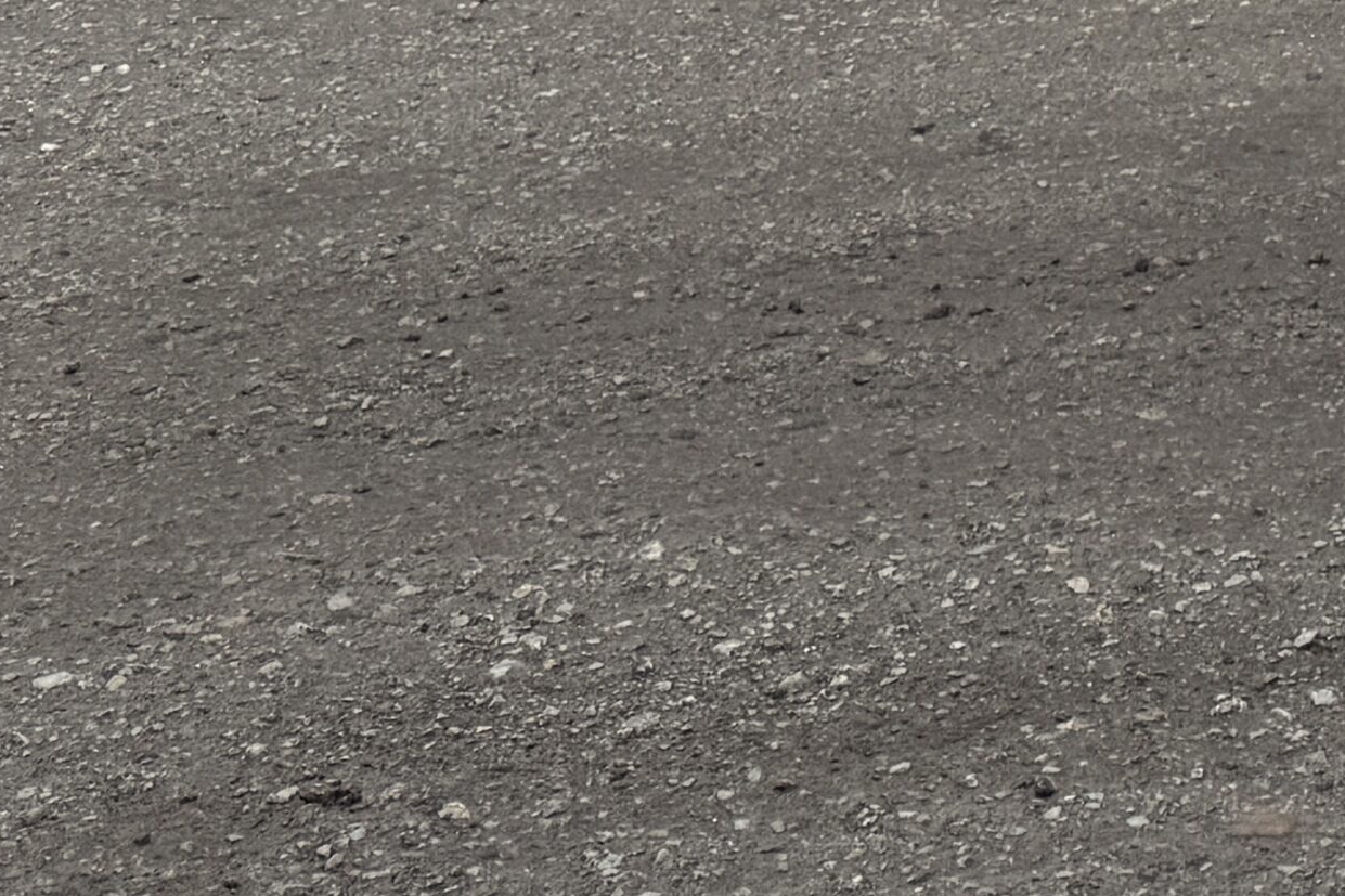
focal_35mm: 103
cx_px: 2226
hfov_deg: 17.2
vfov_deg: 11.6
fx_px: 3847
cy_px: -1023
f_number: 1.78
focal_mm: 6.76
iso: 80
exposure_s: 1/6410
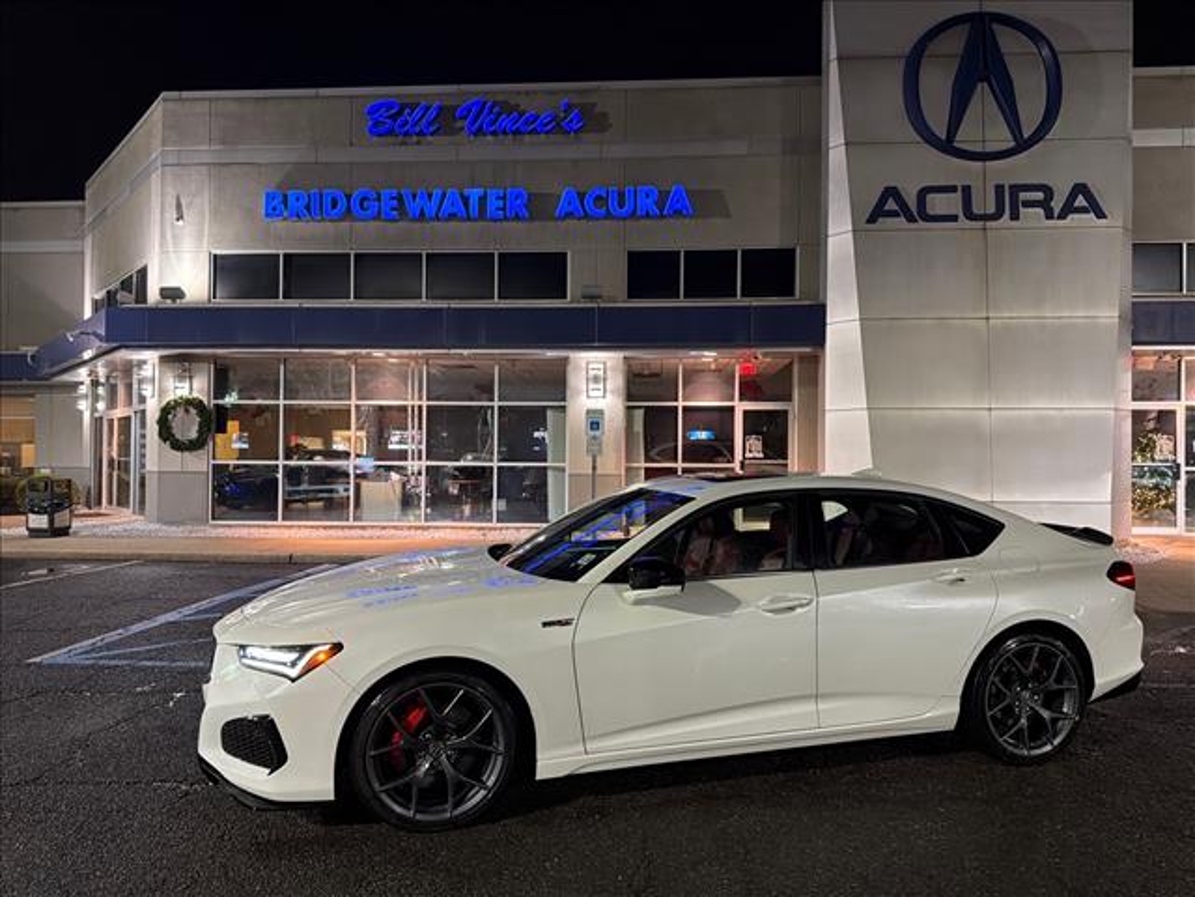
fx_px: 829
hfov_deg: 71.6
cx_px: 598
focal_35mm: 24
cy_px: 448
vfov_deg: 56.8
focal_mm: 6.76
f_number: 1.78
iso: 800
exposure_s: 1/60
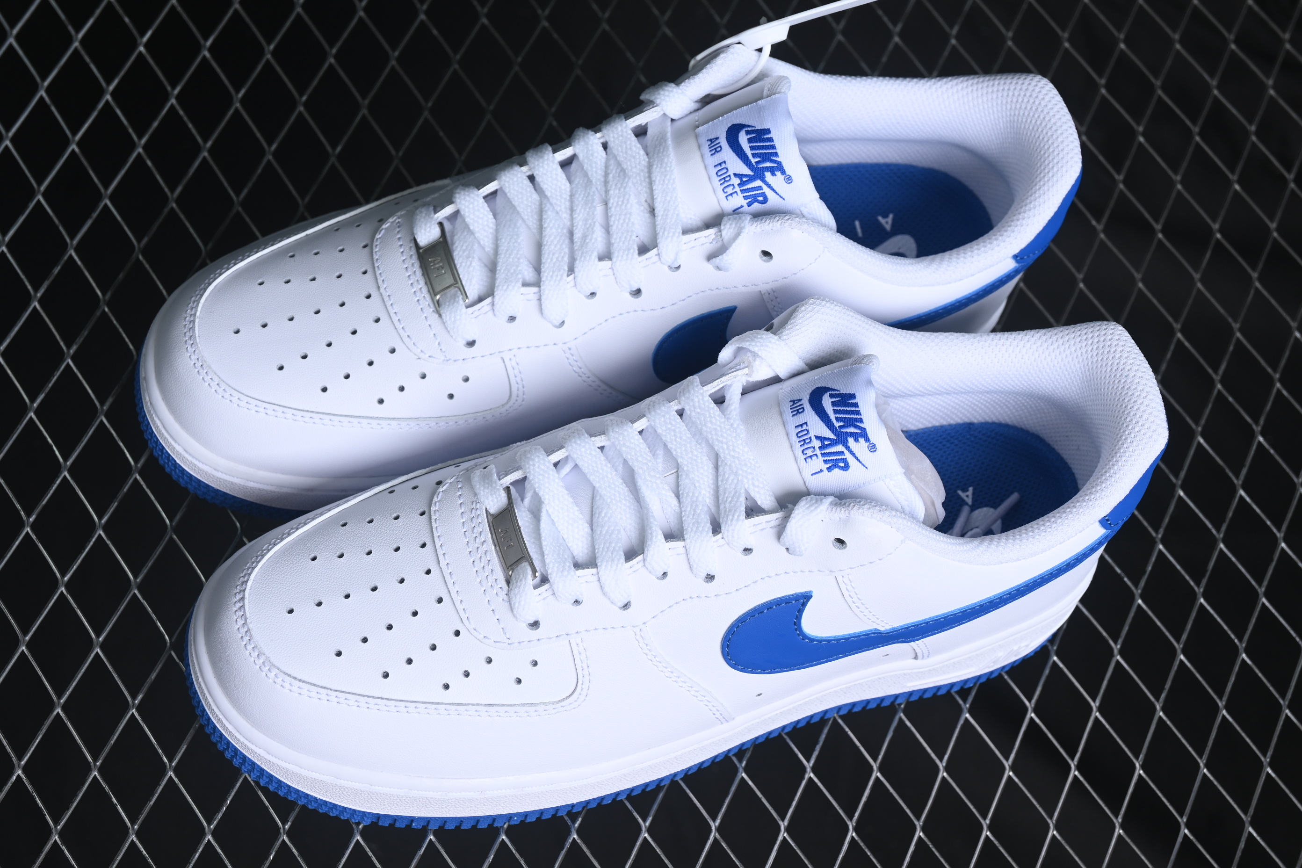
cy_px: 434
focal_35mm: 75
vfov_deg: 18.2
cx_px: 651
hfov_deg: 27.0
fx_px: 2712
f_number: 7.1
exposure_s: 1/80
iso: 160
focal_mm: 50
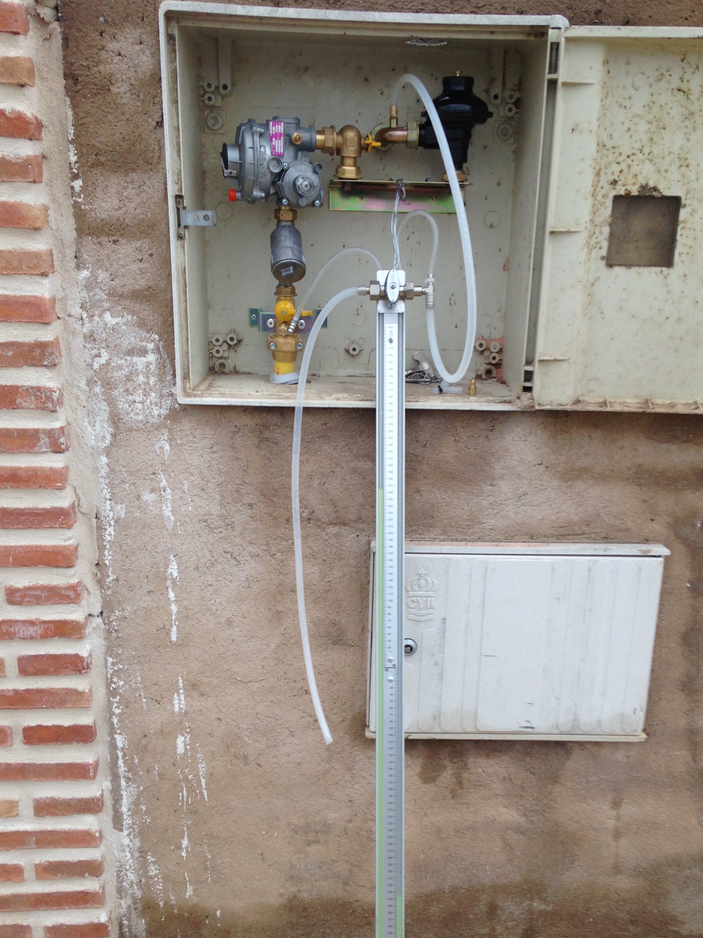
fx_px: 1029
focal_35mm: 38
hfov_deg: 37.7
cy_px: 525
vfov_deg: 48.9
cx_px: 390
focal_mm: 4.12
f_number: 2.4
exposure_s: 1/60
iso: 50
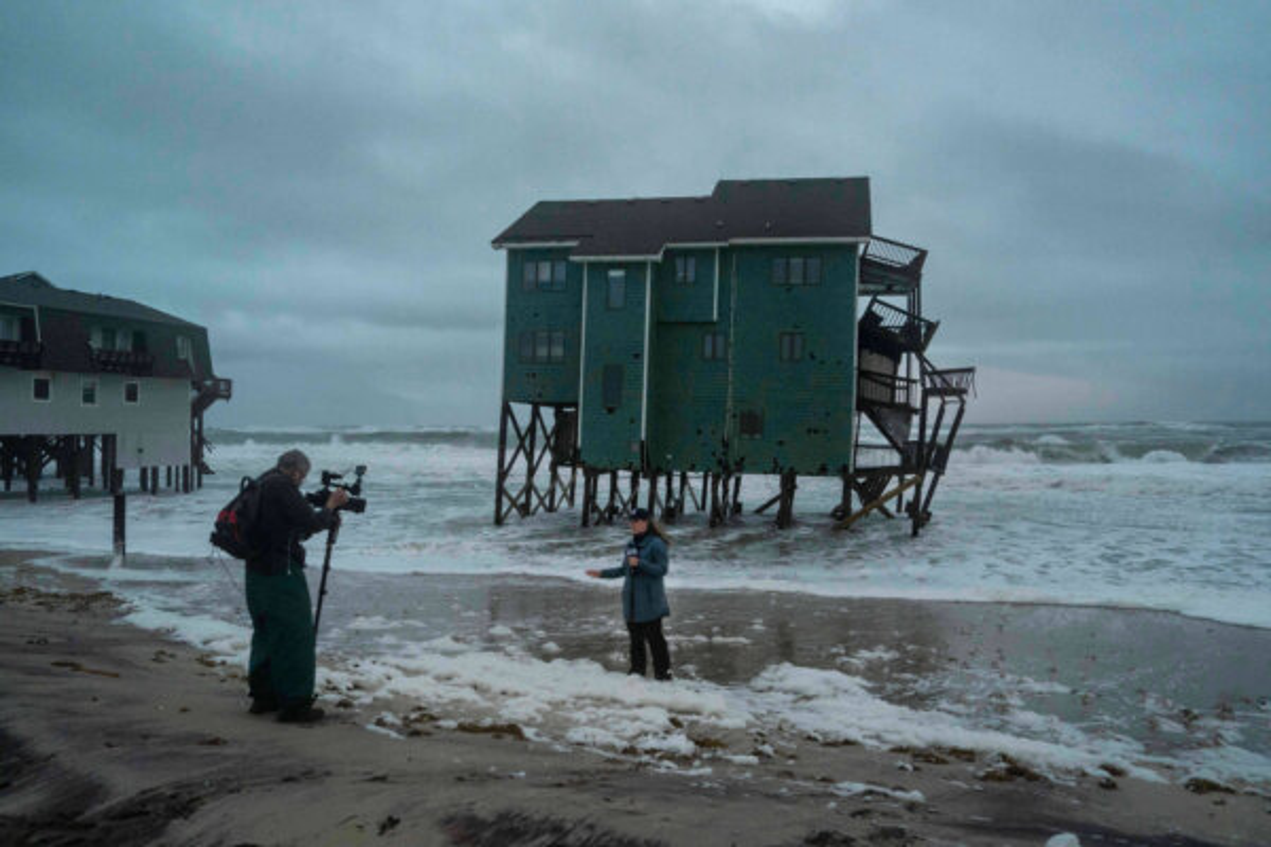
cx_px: 636
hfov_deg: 73.7
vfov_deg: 53.1
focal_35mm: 24
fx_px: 847
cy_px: 424
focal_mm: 24
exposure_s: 1/640
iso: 4000
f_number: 3.5
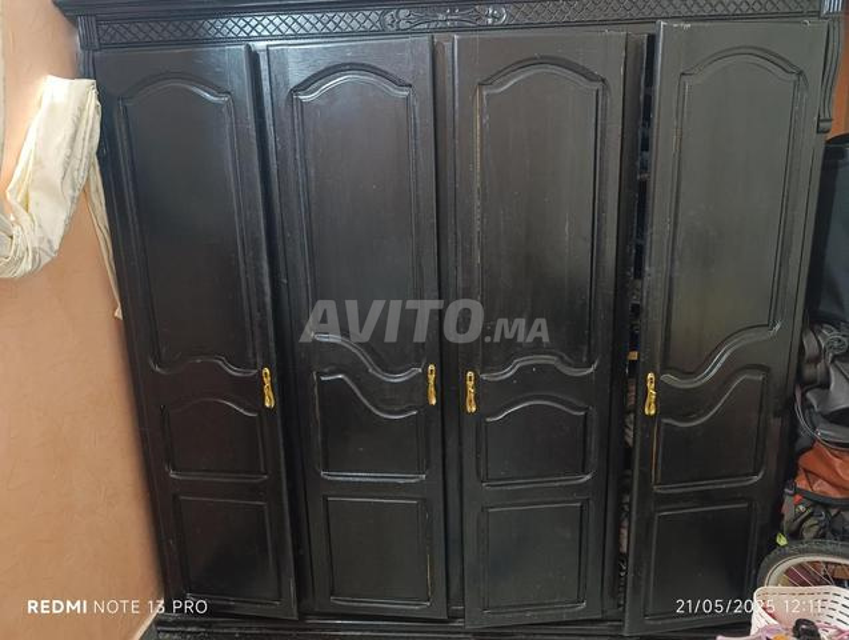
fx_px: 565
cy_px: 320
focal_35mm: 23
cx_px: 424
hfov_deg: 73.8
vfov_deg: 59.0
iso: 4000
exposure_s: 1/25
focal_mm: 6.14
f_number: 1.6
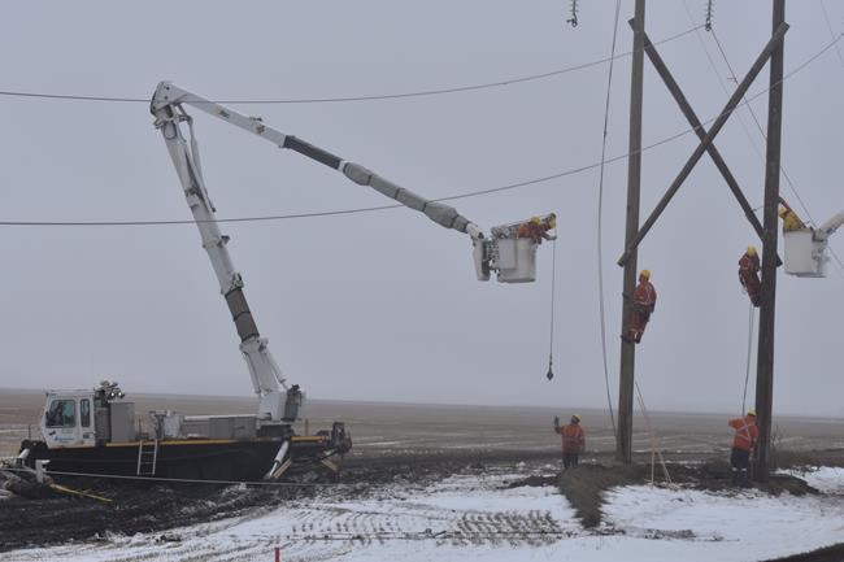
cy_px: 281
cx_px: 422
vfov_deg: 9.6
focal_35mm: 142
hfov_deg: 14.4
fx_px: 3340
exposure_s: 1/800
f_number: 7.1
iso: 250
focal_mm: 95
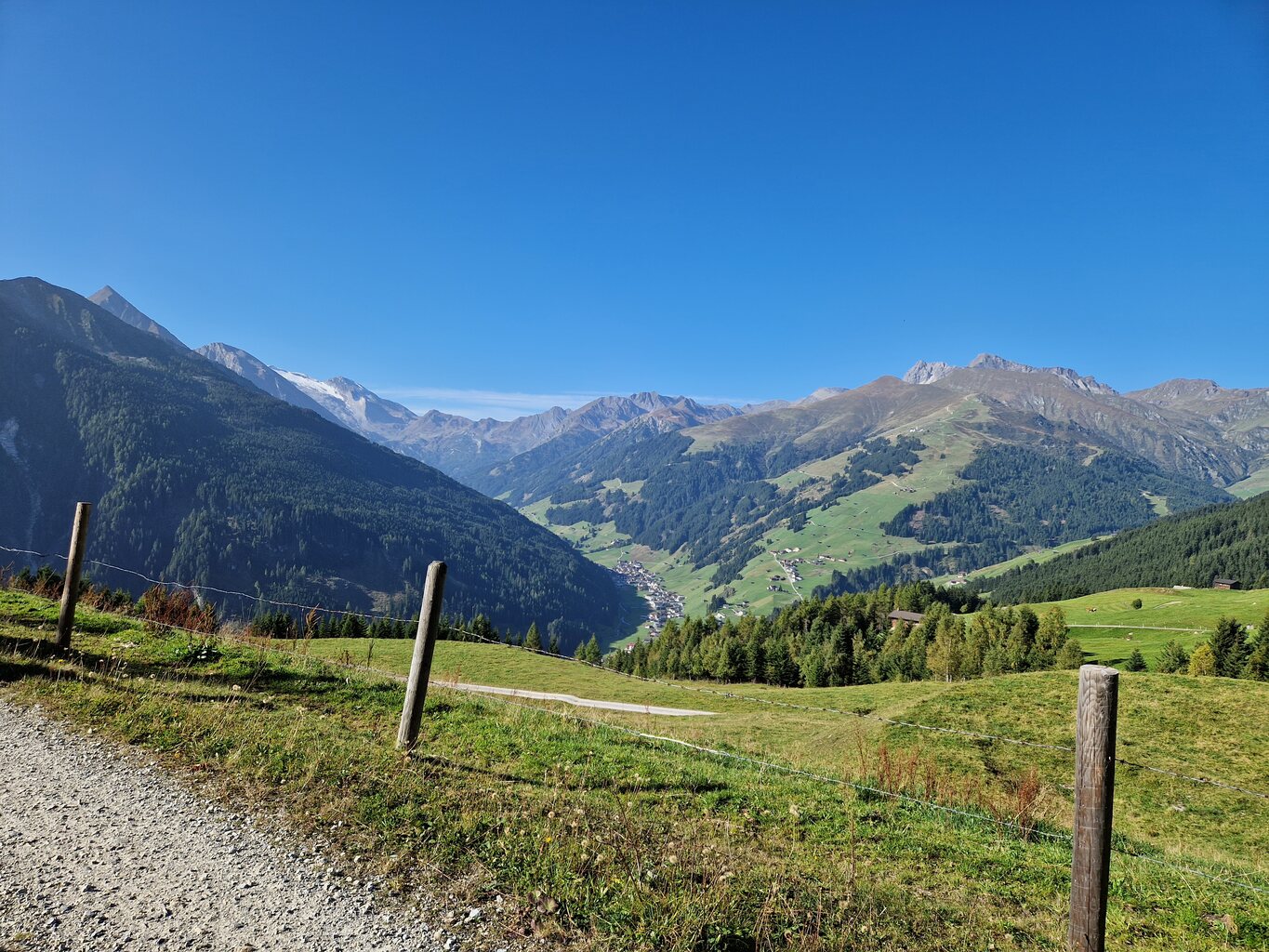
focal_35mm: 23
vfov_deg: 58.9
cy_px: 476
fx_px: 843
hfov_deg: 73.9
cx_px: 634
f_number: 1.8
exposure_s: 1/1528
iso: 50
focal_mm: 5.4
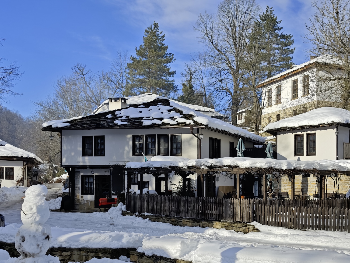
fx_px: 465
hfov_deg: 41.2
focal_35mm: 46
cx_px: 175
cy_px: 132
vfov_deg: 31.5
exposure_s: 1/2700
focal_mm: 8.72
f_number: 2
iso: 50
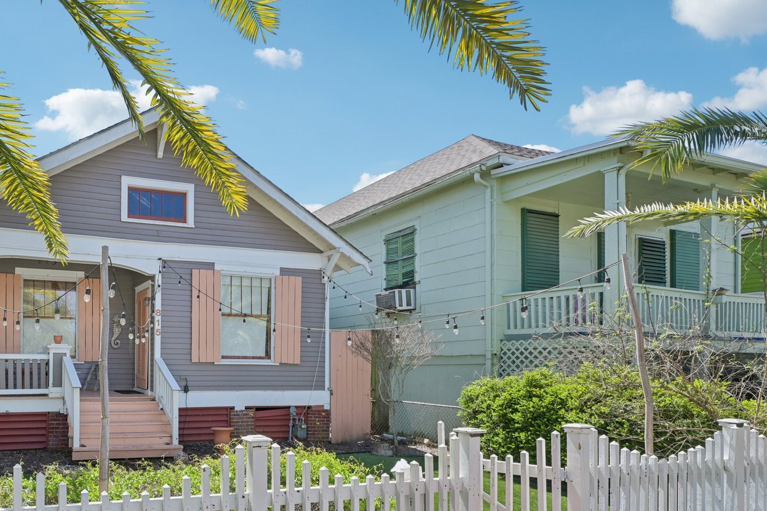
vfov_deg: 53.3
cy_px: 365
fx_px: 490
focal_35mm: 23
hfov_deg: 68.8
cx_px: 153
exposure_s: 1/800
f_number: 7.1
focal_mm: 14
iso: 400
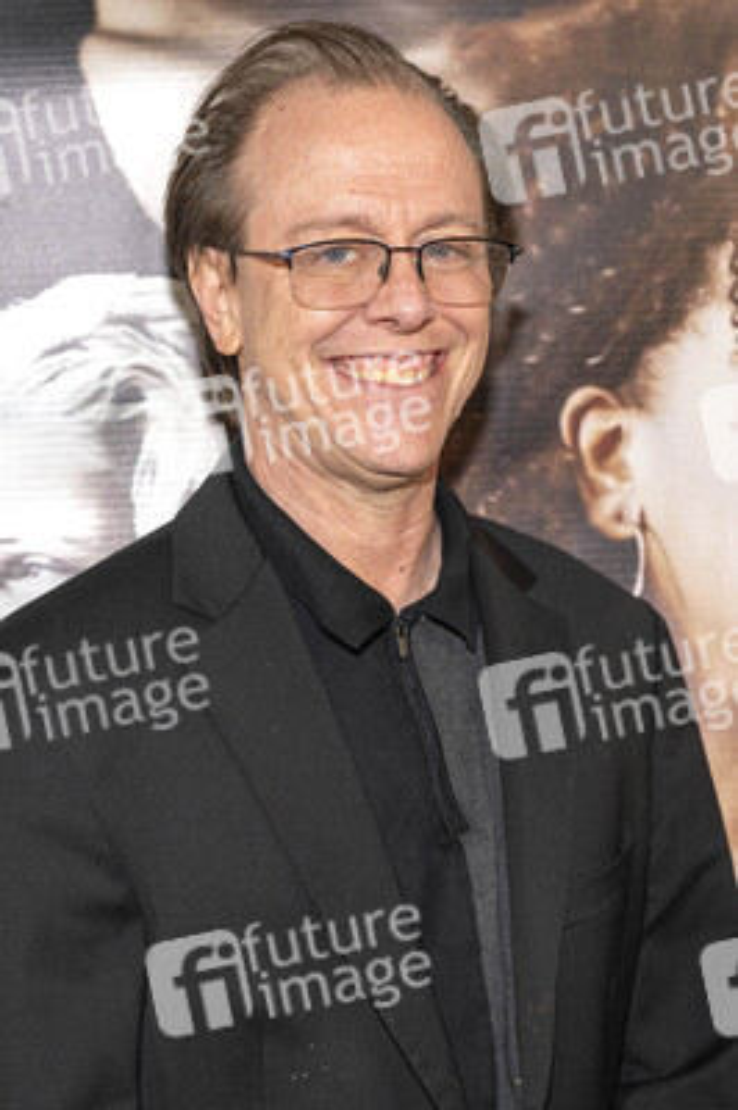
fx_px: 2372
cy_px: 555
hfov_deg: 17.7
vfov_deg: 26.3
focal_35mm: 77
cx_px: 369
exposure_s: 1/200
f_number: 5.6
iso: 400
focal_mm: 77
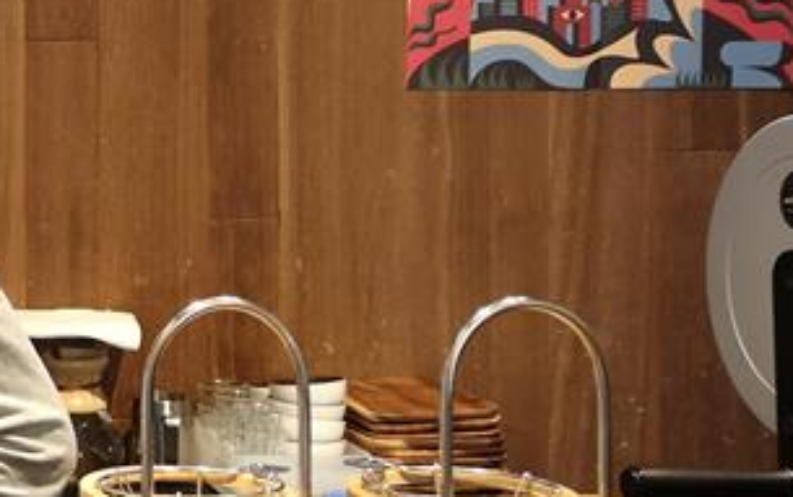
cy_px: 159
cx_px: -221
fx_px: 1622
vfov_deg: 17.4
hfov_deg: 24.3
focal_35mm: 75
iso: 400
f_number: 1.8
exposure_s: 1/30
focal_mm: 3.95
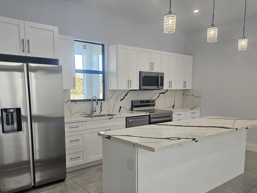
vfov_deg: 47.9
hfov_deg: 61.6
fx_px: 215
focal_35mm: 29
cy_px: 118
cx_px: 119
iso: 100
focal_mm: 6.3
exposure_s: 1/120
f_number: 1.7
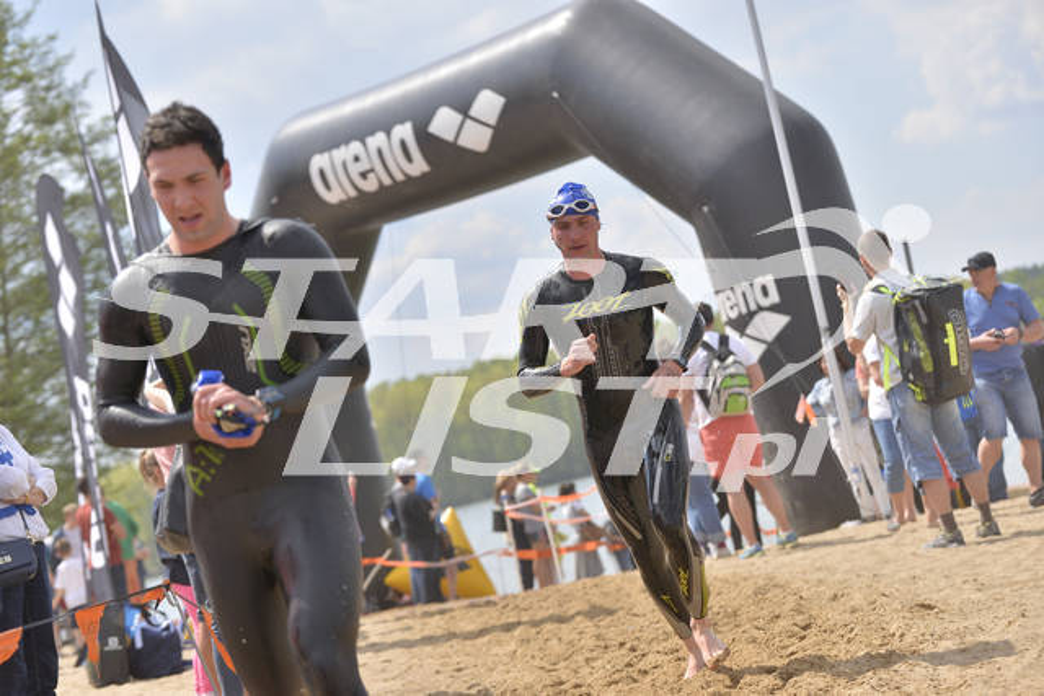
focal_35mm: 92
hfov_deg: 22.1
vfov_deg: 14.9
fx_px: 2668
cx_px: 522
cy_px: 348
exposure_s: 1/2500
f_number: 4
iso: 200
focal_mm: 92
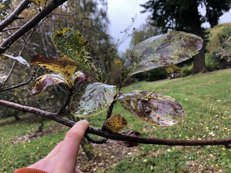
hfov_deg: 63.5
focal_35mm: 28
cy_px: 86
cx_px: 116
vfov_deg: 49.7
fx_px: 187
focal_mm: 3.99
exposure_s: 1/120
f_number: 1.8
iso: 40
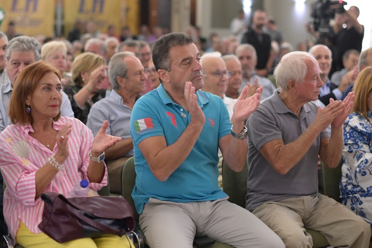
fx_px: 754
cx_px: 173
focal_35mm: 73
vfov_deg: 18.6
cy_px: 102
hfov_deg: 27.7
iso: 3200
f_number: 2
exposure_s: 1/320
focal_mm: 50
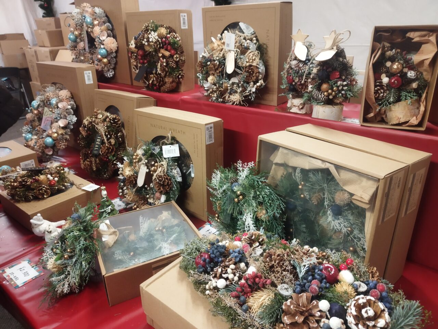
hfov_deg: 65.3
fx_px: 342
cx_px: 219
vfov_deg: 51.4
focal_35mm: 27
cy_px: 164
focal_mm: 4.7
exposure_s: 1/33.3
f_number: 1.79
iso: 216
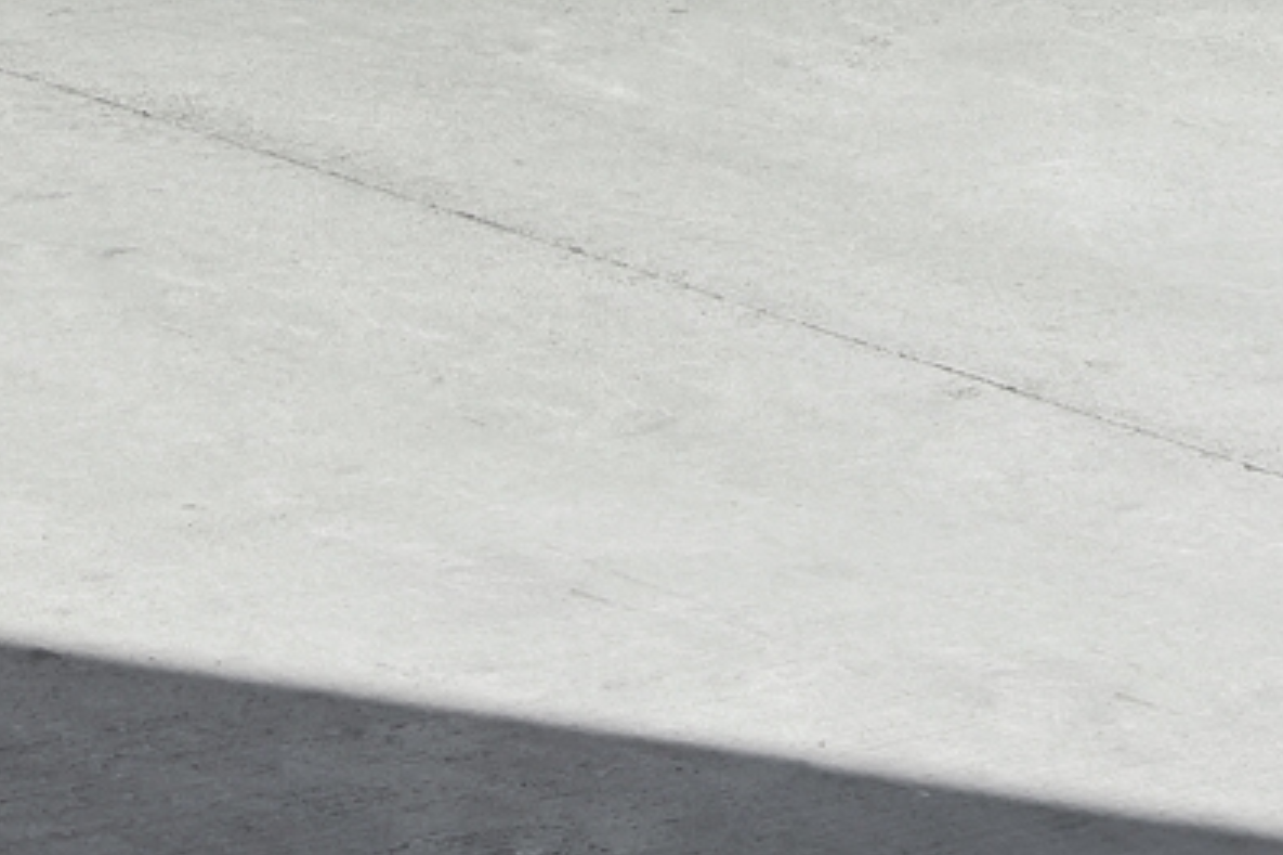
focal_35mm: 209
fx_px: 7445
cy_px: -1193
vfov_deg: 6.3
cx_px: -526
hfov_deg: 9.6
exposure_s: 1/320
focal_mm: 43
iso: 100
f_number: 5.6
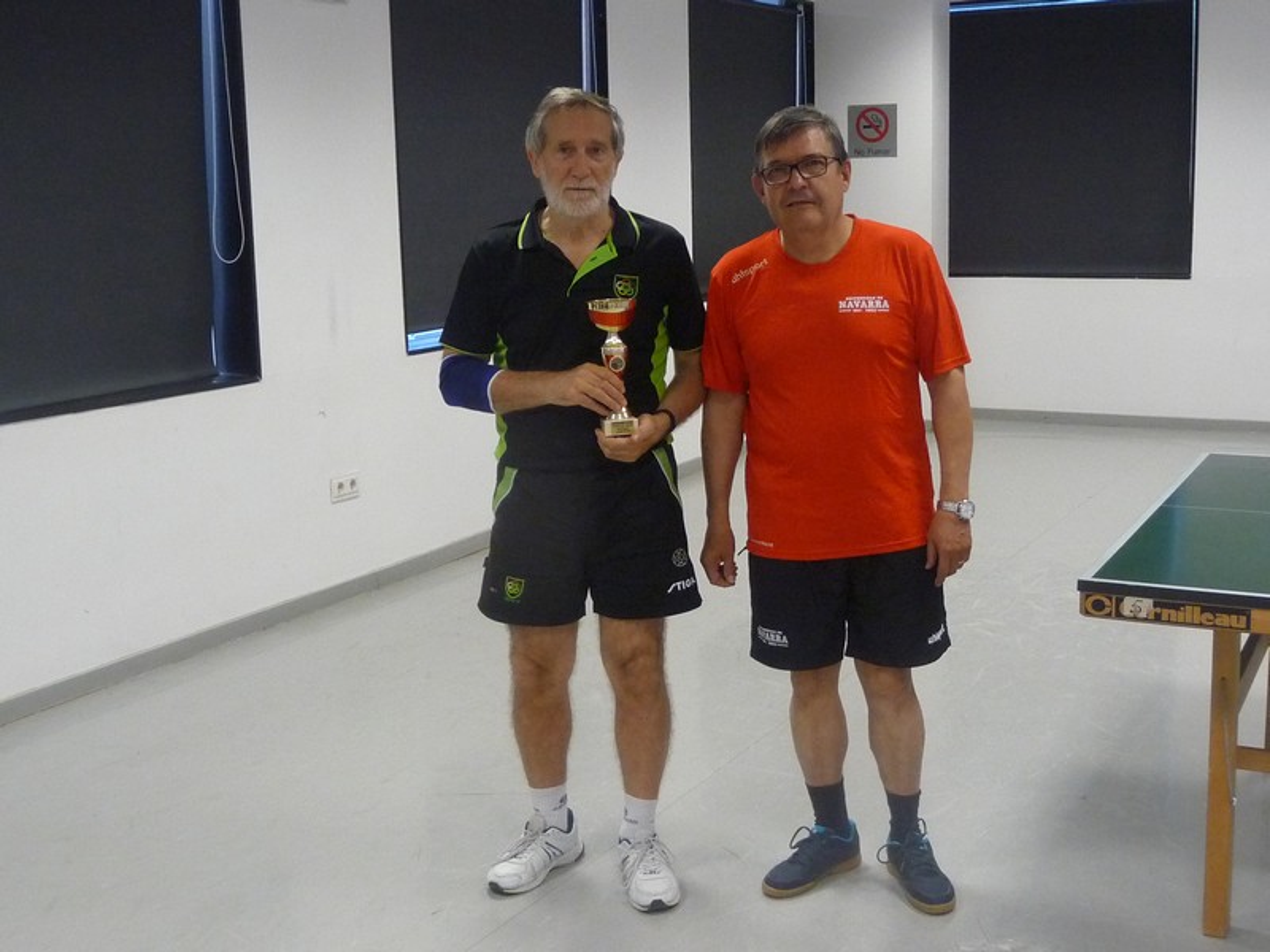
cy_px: 476
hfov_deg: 36.8
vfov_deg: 28.0
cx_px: 635
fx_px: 1908
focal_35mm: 52
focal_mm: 6.3
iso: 400
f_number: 3.8
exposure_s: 1/25
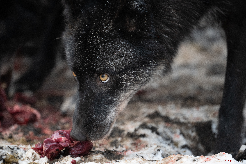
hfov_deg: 5.2
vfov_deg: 3.4
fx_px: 2733
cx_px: 123
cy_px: 82
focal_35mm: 400
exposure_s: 1/1250
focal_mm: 400
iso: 1250
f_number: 3.2
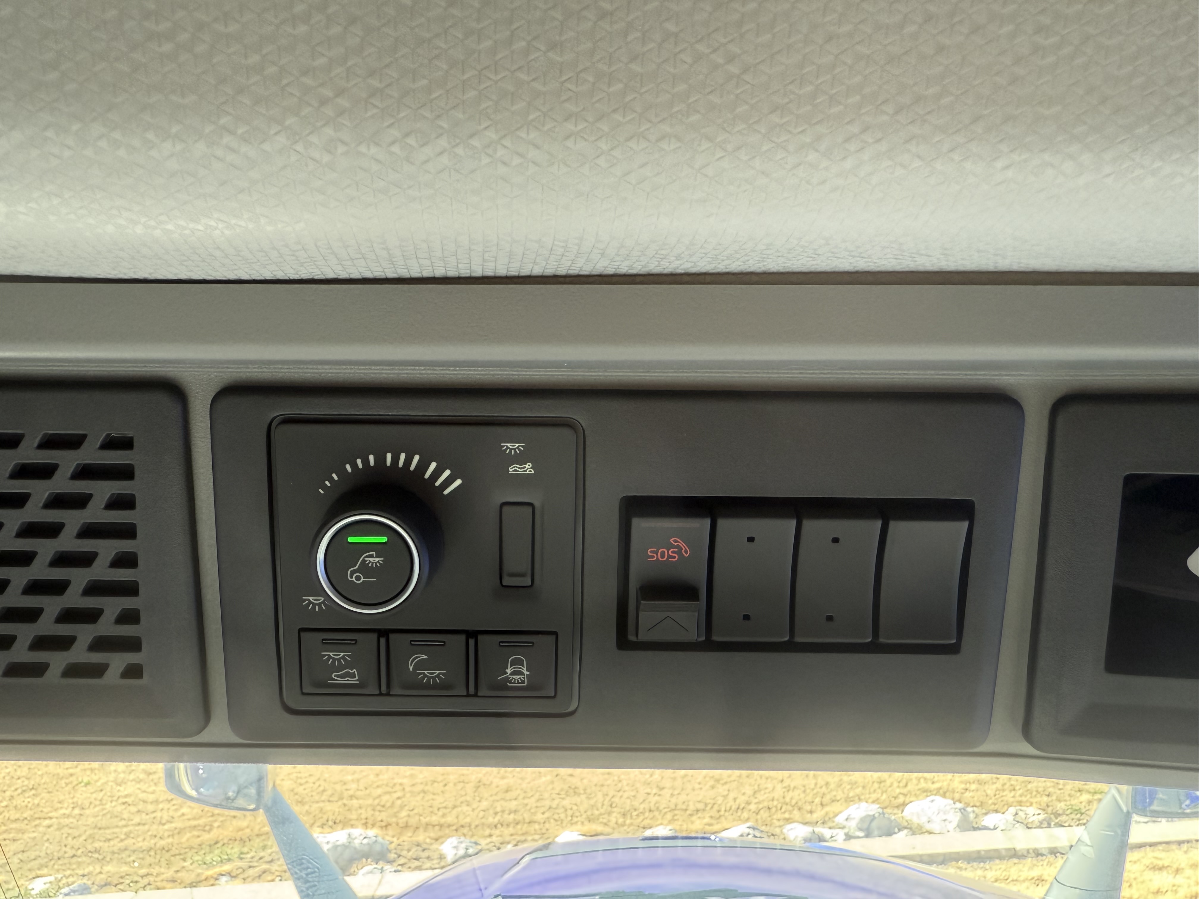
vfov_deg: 56.8
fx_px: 831
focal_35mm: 24
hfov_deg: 71.6
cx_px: 600
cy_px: 450
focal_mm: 2.22
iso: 250
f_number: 2.2
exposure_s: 1/99
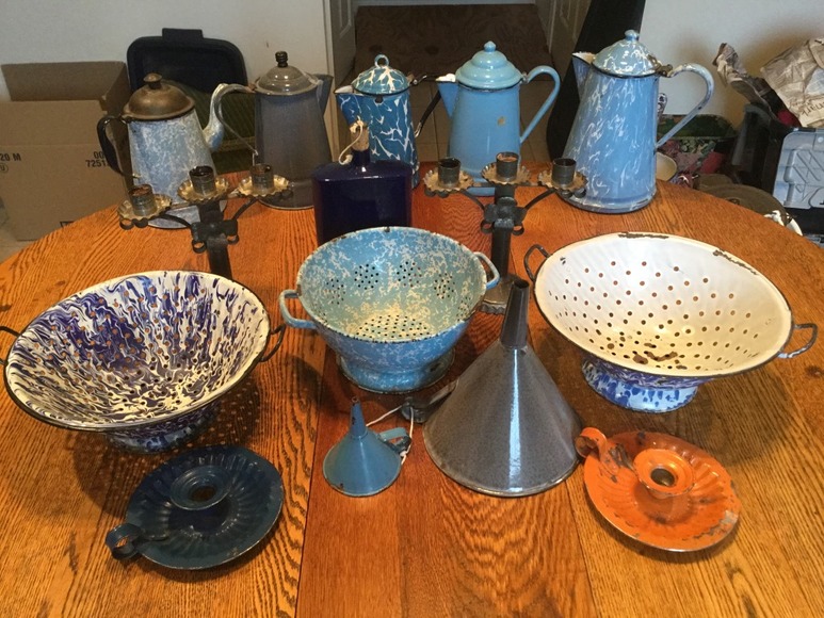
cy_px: 309
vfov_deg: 45.5
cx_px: 412
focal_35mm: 31
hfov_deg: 58.3
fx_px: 738
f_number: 2.4
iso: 200
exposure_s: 1/30
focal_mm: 3.3
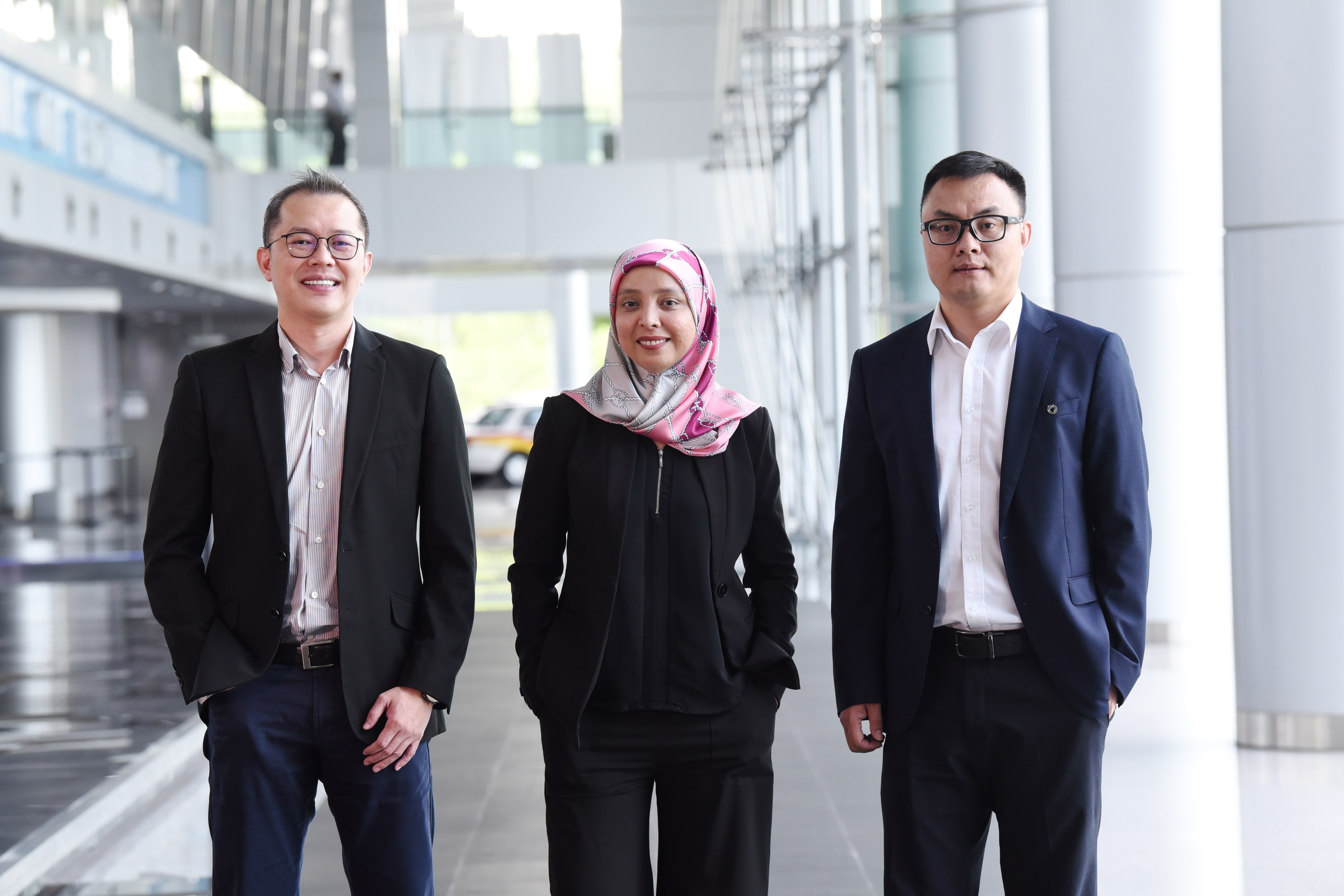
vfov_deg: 10.2
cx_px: 672
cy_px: 448
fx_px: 5040
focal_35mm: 135
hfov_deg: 15.2
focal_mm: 135
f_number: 5.6
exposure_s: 1/200
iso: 1600
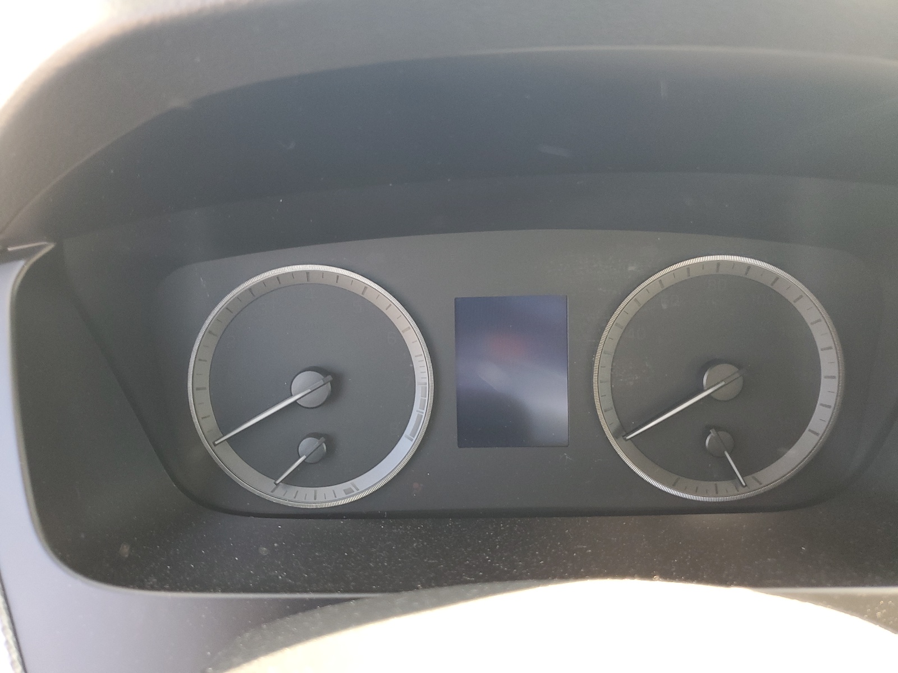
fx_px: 674
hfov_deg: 67.3
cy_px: 336
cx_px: 449
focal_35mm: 26
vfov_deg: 53.1
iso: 83
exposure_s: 1/60.2
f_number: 1.5
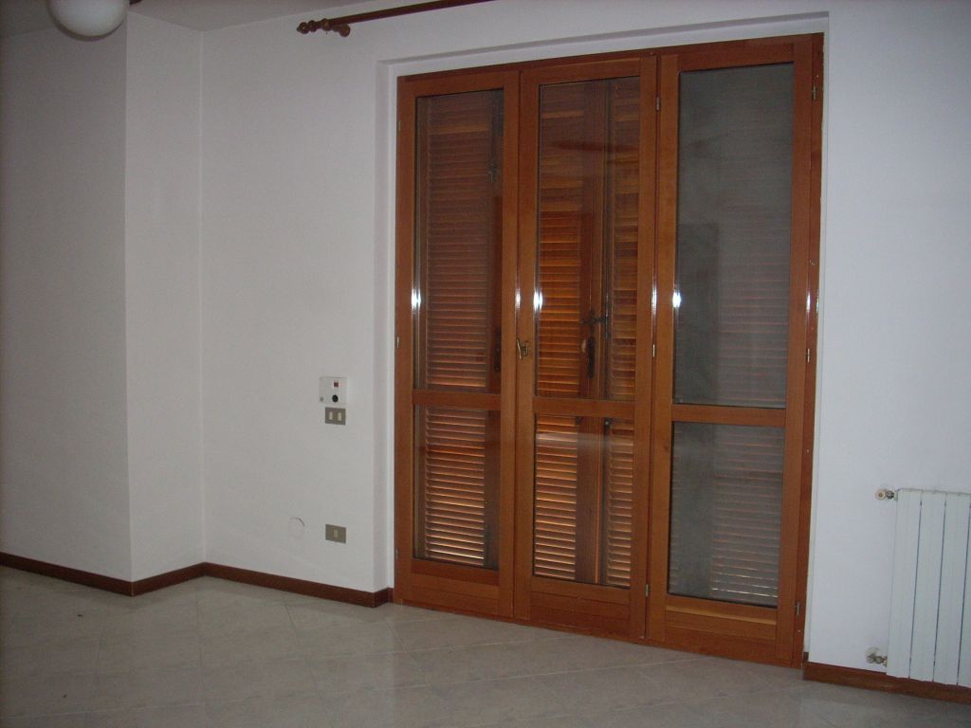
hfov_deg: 50.1
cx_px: 486
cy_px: 364
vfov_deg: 38.7
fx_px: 1038
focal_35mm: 37
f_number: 2.8
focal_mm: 6.2
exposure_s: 1/60
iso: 200
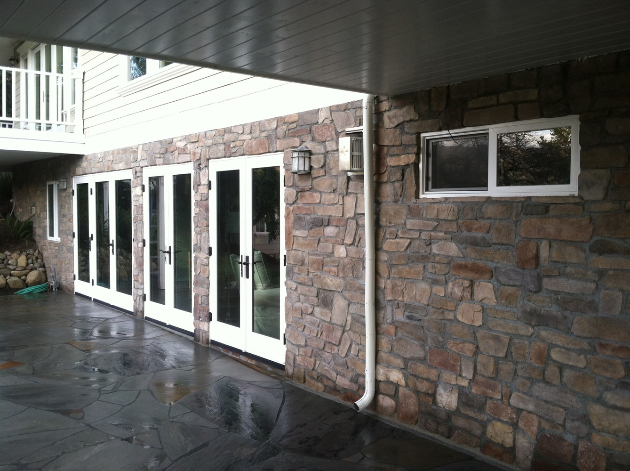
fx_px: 636
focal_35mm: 35
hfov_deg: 52.7
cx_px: 315
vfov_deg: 40.6
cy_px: 236
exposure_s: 1/60
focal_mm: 3.85
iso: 80
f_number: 2.8
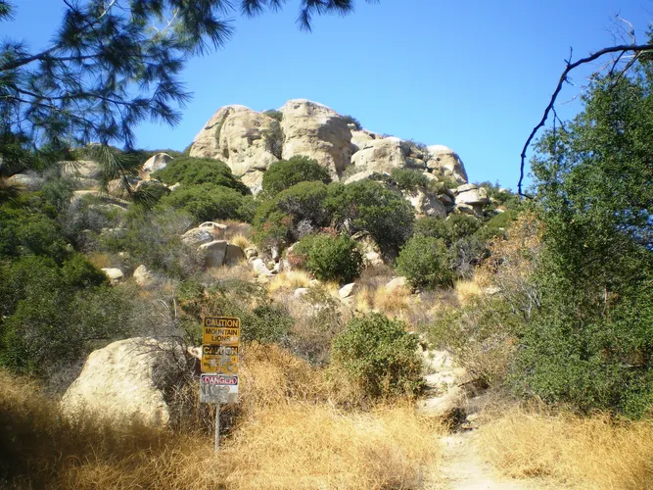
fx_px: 679
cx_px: 326
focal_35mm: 36
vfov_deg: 39.6
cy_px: 245
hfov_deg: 51.4
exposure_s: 1/160
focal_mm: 6.3
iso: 50
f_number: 4.6
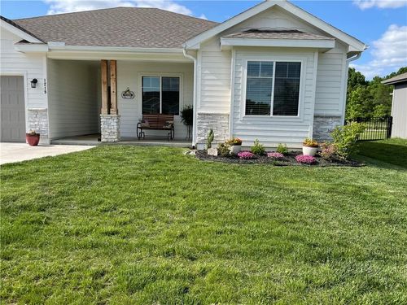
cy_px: 152
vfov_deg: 53.1
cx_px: 204
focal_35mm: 26
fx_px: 306
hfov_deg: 67.3
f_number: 1.6
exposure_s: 1/3125
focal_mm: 4.2
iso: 50
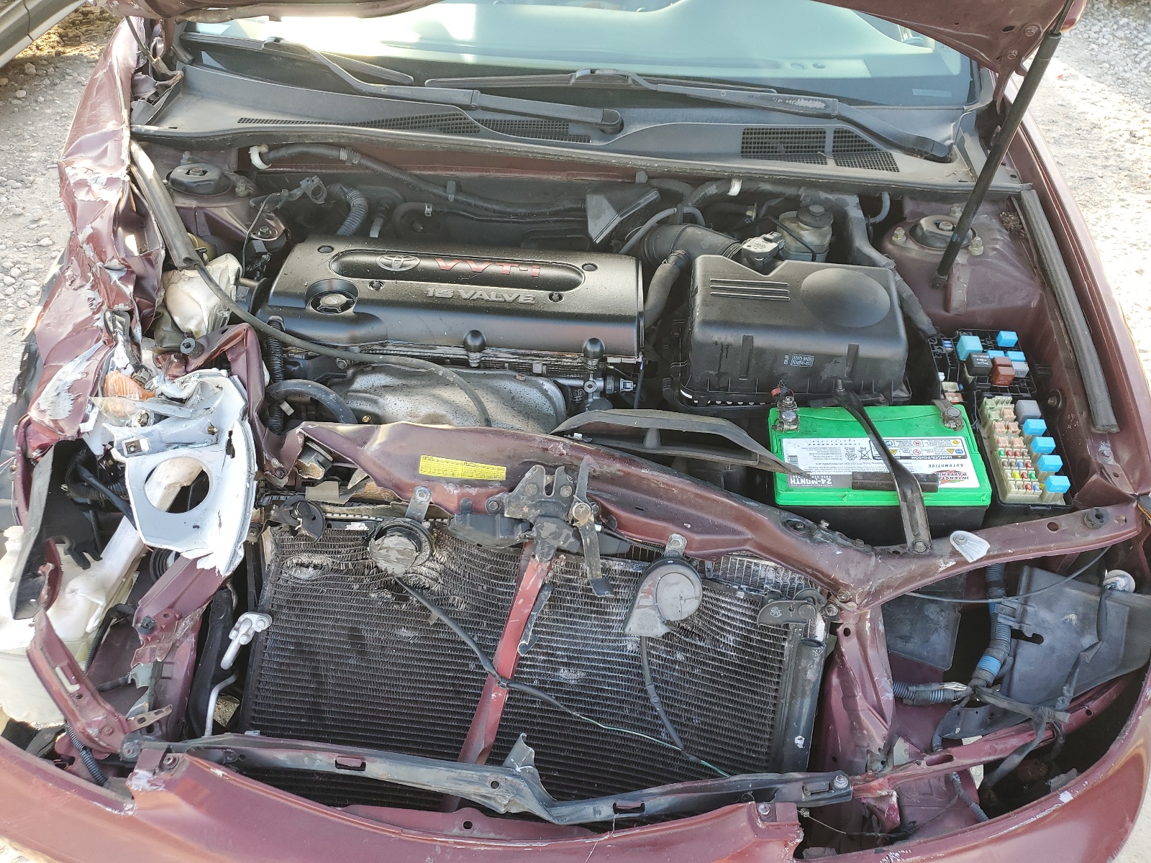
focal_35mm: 26
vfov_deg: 53.1
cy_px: 432
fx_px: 865
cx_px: 576
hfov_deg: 67.3
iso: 50
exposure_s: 1/137
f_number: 1.5
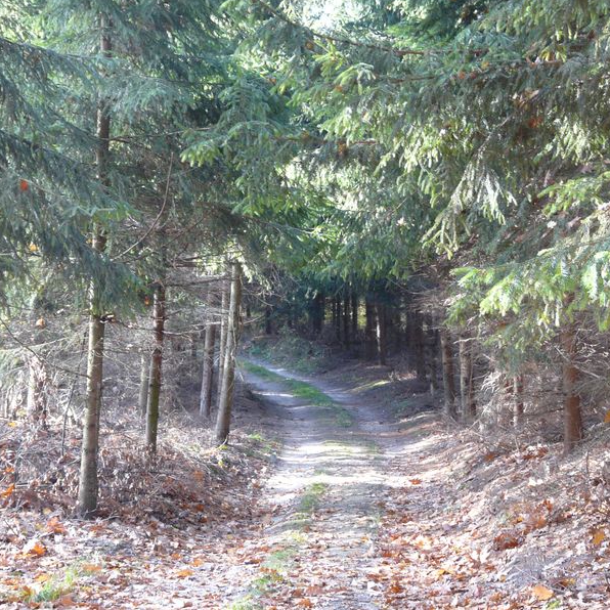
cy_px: 304
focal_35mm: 89
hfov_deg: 19.5
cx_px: 391
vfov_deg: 19.5
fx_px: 1774
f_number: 3.2
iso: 200
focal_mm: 12.3
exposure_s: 1/50
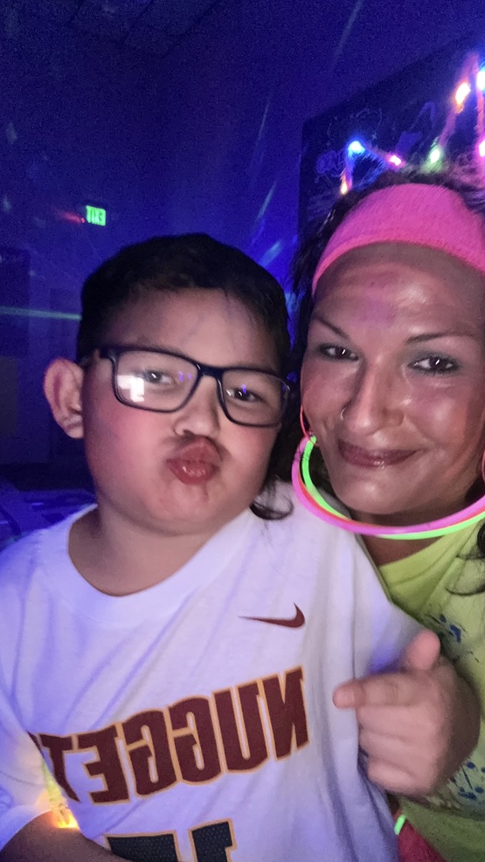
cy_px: 429
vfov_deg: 71.9
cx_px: 275
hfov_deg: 44.3
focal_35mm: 26
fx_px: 595
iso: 320
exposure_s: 1/30
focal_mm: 2.69
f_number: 1.9
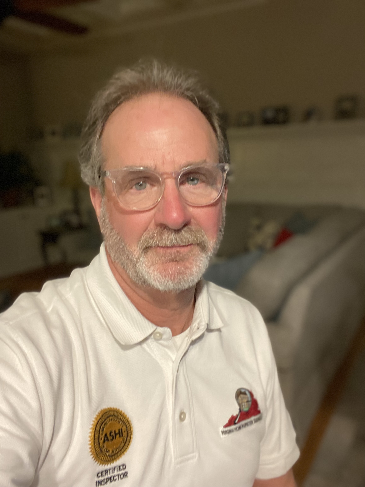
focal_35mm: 30
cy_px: 244
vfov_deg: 60.0
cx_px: 182
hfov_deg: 46.8
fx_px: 422
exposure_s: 1/30
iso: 400
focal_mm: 2.71
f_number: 2.2
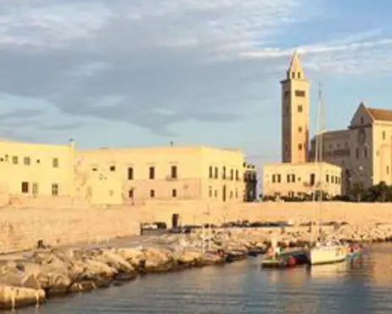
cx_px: 339
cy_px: 183
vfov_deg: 30.8
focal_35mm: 49
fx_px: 569
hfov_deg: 36.1
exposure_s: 1/775
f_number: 2.2
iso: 32
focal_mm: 4.15
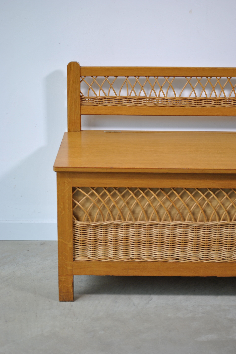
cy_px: 178
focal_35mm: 61
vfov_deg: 32.9
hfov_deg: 22.3
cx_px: 120
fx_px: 600
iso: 200
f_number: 5.3
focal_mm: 40
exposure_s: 1/40
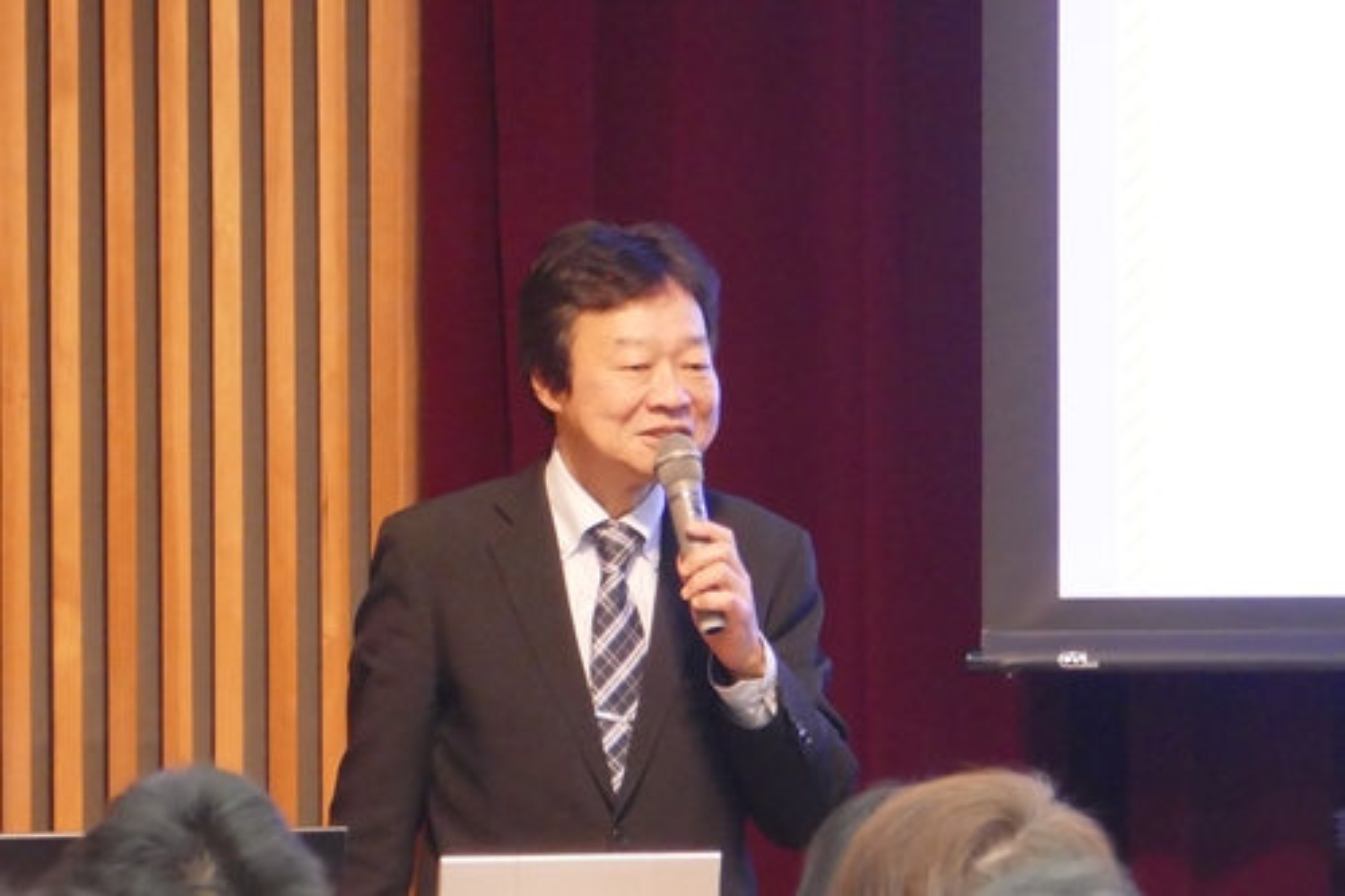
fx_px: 20466
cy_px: 448
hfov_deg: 3.8
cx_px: 672
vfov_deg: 2.5
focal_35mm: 548
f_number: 5.9
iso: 1600
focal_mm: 91
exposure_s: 1/15
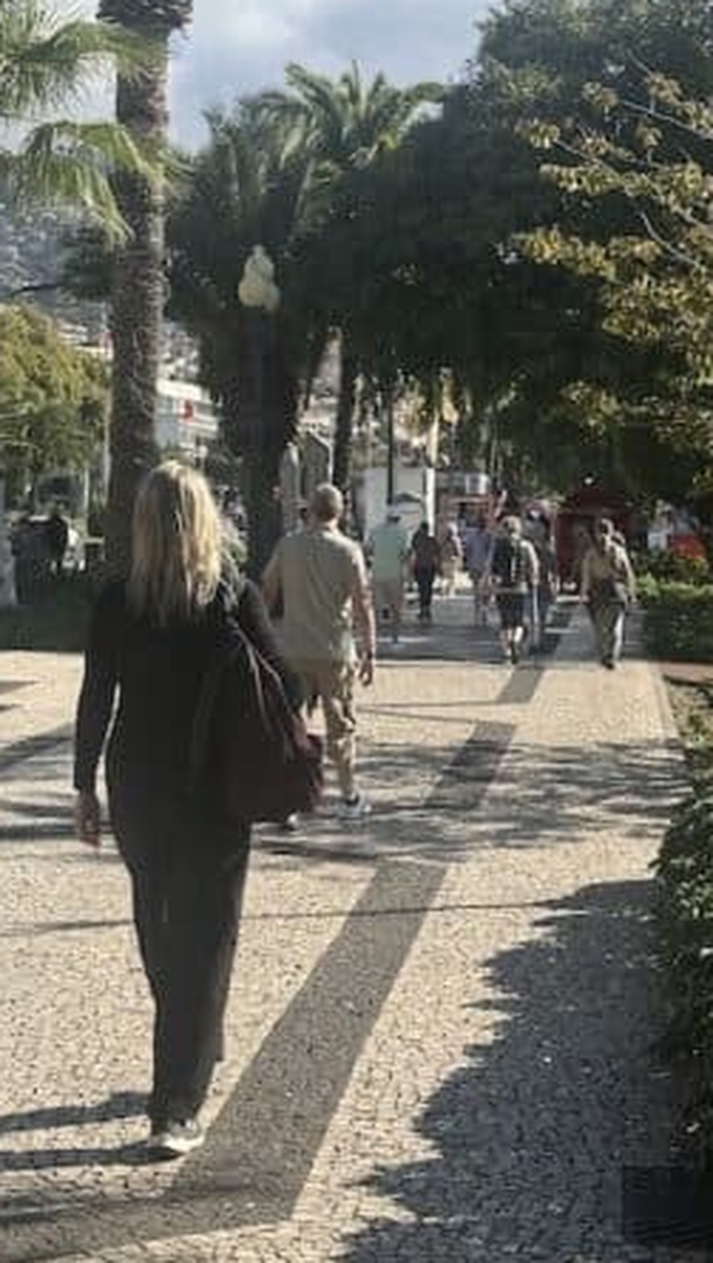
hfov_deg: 16.3
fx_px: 2482
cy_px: 409
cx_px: 229
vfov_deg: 28.4
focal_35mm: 74
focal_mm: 6.86
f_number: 1.78
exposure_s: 1/2597
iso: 64
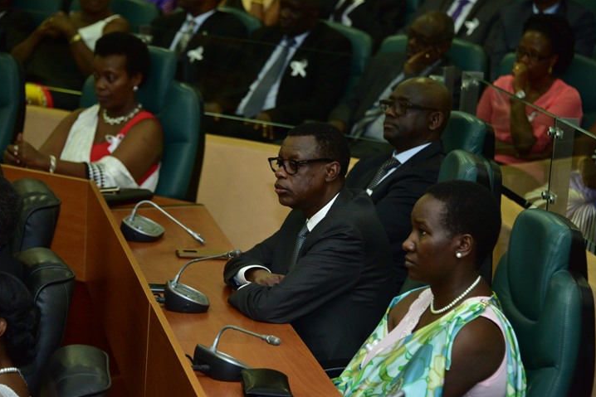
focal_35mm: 155
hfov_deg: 13.2
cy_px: 198
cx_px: 306
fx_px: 2566
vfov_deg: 8.9
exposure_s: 1/100
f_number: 5.6
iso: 2000
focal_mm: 145
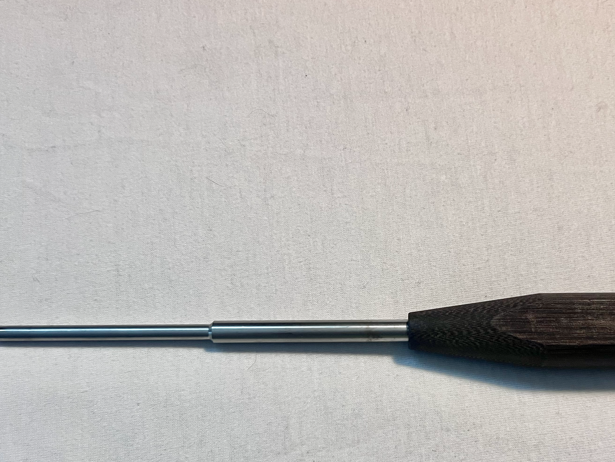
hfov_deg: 46.5
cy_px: 326
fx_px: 711
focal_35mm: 40
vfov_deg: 35.4
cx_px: 375
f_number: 1.5
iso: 125
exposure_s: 1/60
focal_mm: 5.7
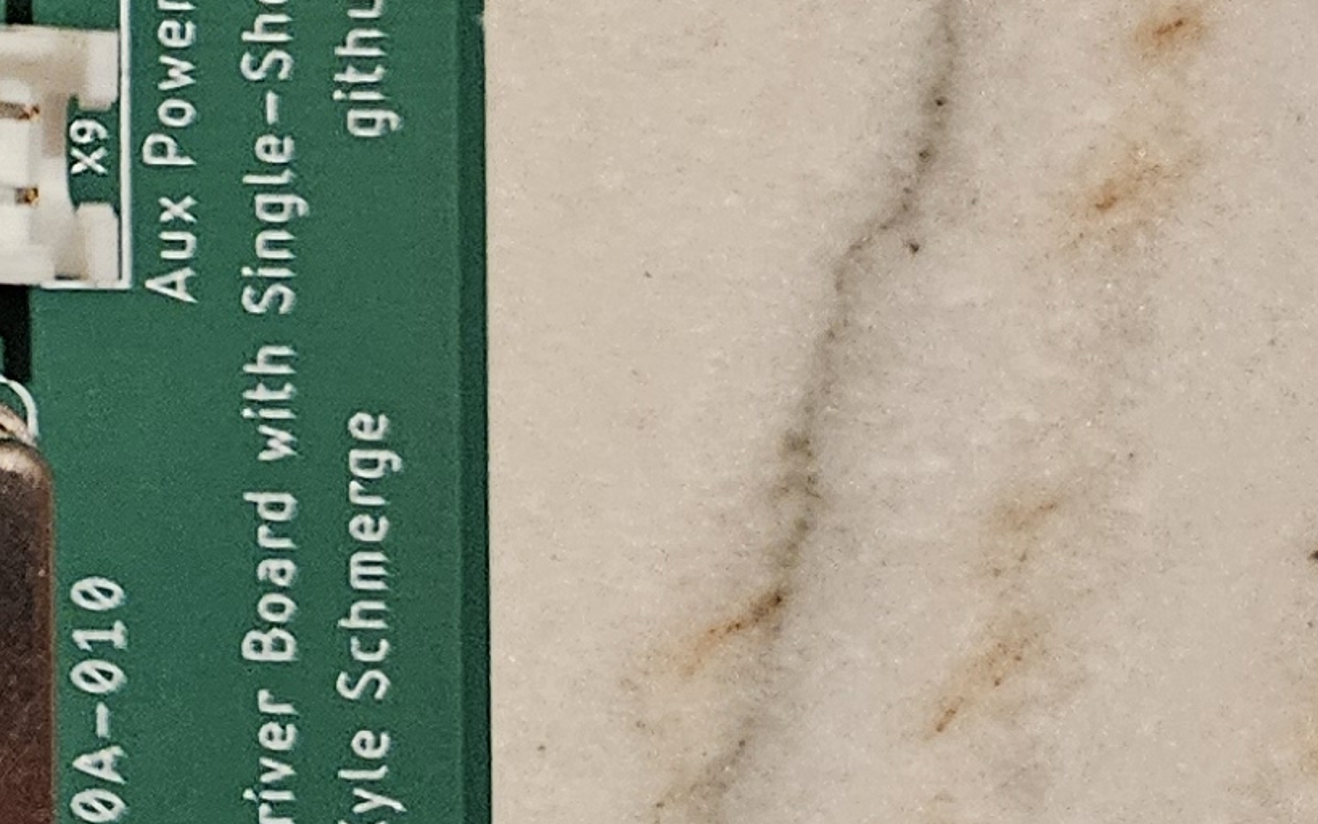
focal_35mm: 119
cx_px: -1839
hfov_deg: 13.2
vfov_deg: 10.6
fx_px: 4275
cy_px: -406
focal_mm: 5.4
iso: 500
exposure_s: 1/40
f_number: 1.8
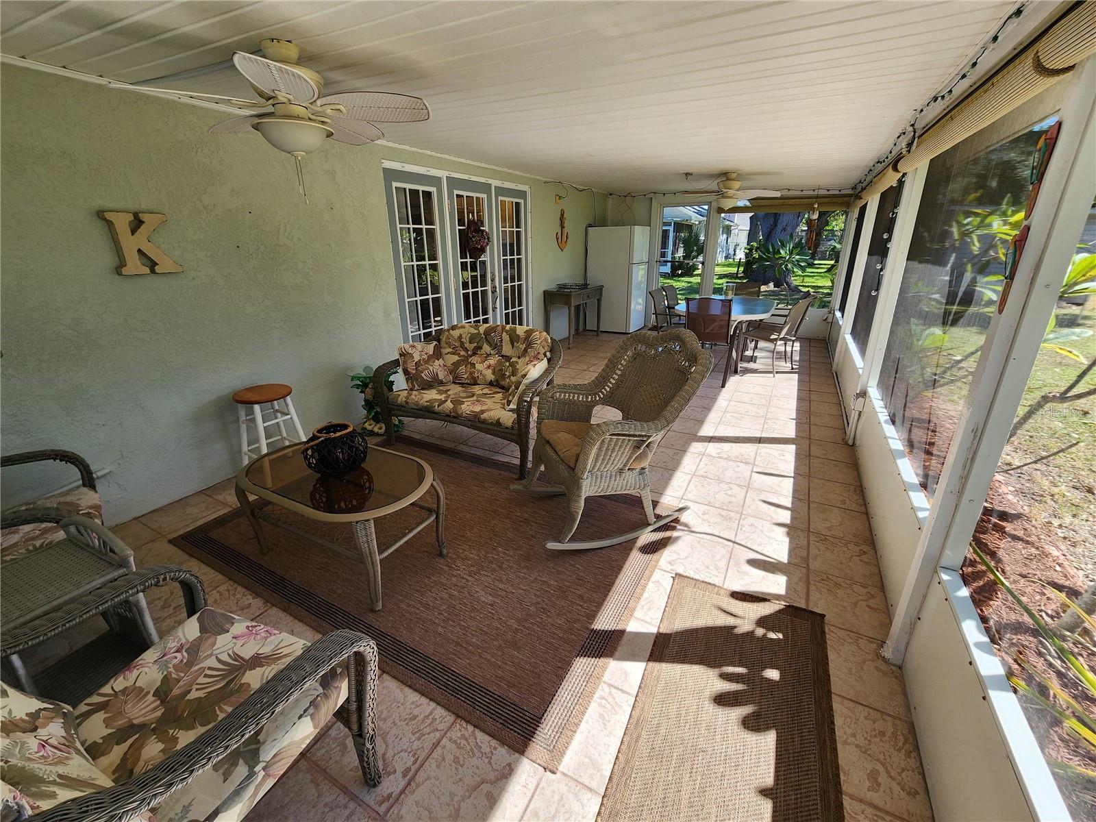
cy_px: 411
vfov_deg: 89.9
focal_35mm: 13
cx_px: 548
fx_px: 412
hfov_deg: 106.2
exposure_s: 1/255
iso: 50
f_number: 2.2
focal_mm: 2.2
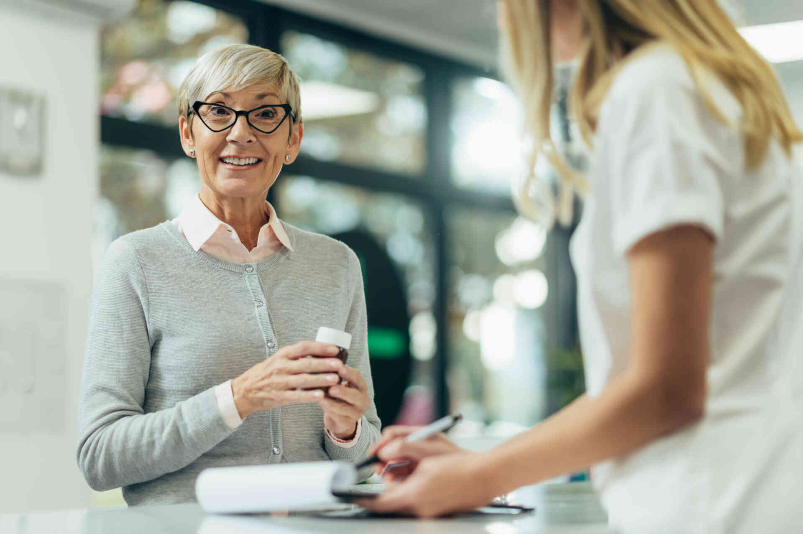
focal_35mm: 85
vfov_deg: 16.0
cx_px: 402
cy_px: 267
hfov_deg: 23.9
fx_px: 1894
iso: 200
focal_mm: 85
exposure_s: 1/200
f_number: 1.8
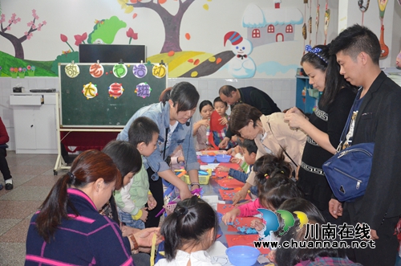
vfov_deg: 31.7
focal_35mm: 42
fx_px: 467
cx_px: 200
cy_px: 133
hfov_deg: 46.5
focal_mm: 28
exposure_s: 1/60
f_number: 4
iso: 3200
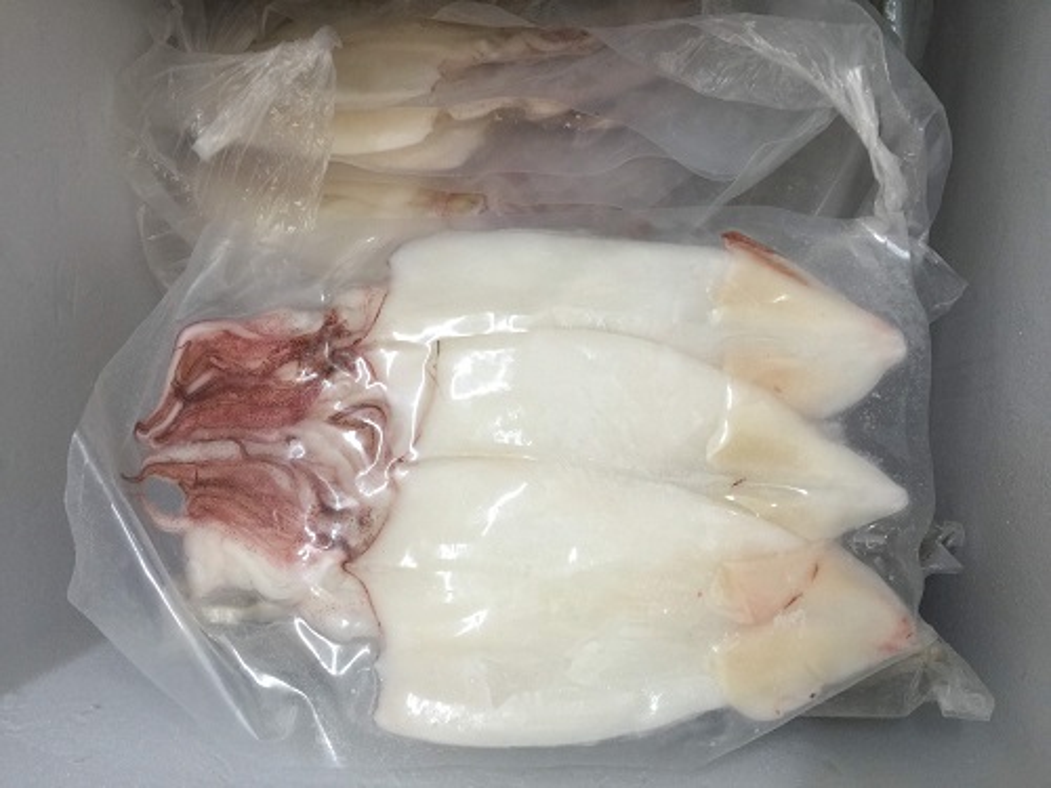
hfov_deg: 61.7
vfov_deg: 48.2
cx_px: 526
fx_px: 880
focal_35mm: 29
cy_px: 394
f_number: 2.2
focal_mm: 4.15
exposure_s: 1/17
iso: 40
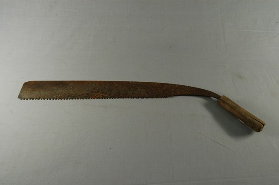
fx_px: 255
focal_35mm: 33
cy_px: 92
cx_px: 140
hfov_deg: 57.3
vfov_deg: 39.9
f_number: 10
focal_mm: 22
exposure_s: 1/6
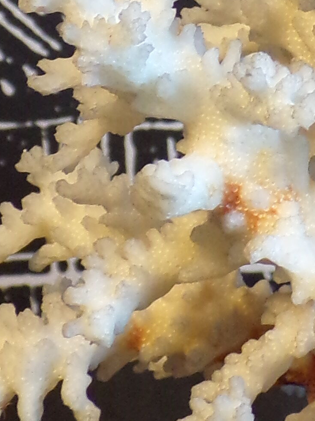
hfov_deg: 9.6
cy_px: -137
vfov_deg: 12.7
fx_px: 1820
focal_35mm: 150
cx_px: 459
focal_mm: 5.8
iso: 247
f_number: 3.2
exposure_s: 1/17
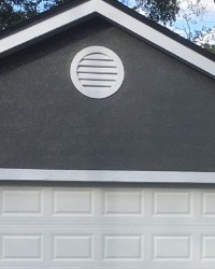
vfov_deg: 16.5
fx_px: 923
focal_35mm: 116
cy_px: 210
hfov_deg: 12.6
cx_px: 318
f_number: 2.2
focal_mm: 4.15
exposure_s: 1/620
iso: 25
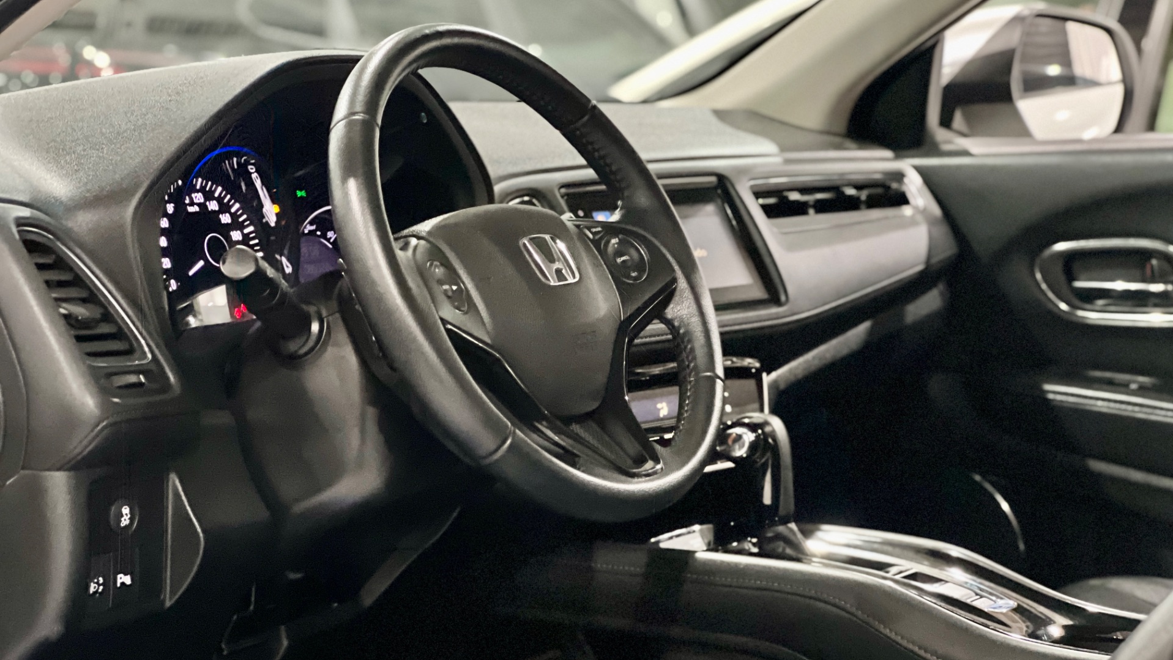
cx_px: 587
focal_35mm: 84
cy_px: 343
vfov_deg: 14.4
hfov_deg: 25.3
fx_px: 2613
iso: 640
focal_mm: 9
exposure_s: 1/15
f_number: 2.8
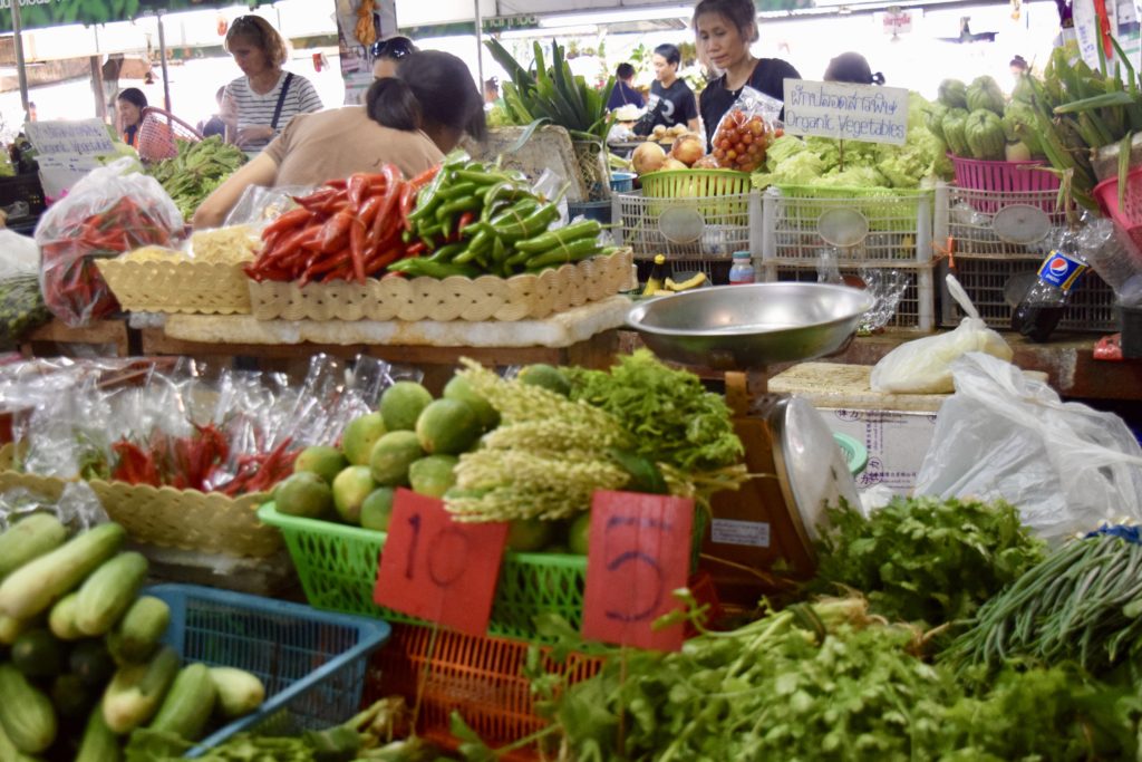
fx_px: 1428
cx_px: 571
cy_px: 381
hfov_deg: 43.6
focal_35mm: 45
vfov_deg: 29.9
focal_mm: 30
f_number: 4.2
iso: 2800
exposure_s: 1/60
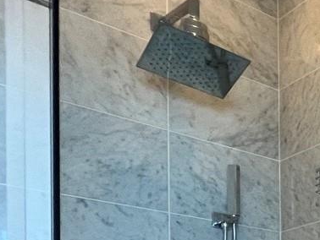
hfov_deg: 19.9
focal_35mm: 55
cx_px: 626
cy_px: 354
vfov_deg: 22.2
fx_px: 509
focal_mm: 1.57
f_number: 1.8
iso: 125
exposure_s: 1/60
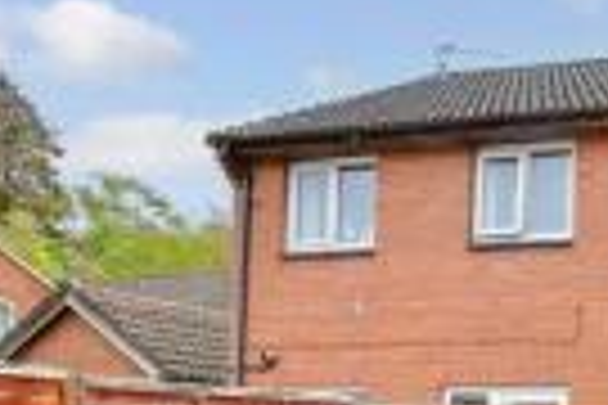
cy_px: 439
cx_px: 815
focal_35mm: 53
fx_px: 895
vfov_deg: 24.0
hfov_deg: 29.3
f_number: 8
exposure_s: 1/250
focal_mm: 10
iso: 250
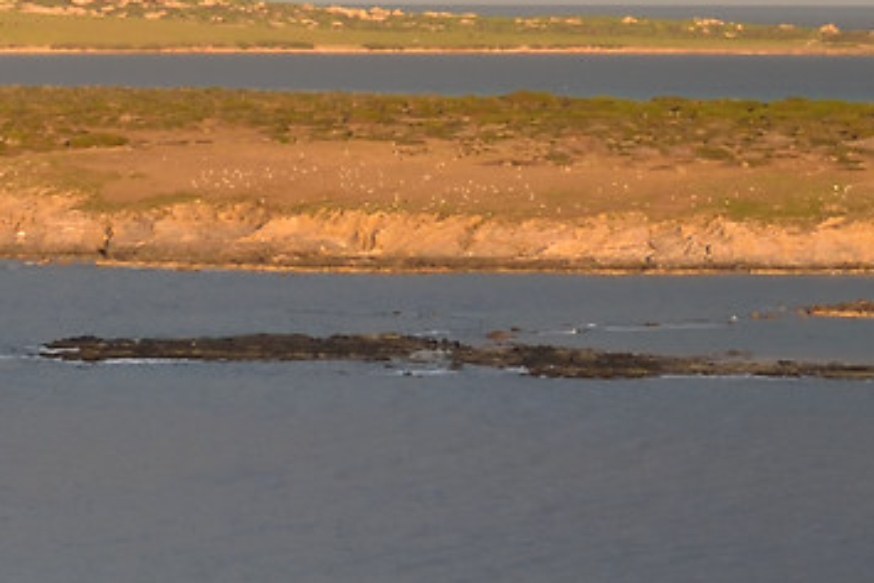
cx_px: -1128
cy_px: 321
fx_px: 7574
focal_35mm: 312
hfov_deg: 6.3
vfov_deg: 4.4
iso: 200
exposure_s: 1/20
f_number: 14
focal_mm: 46
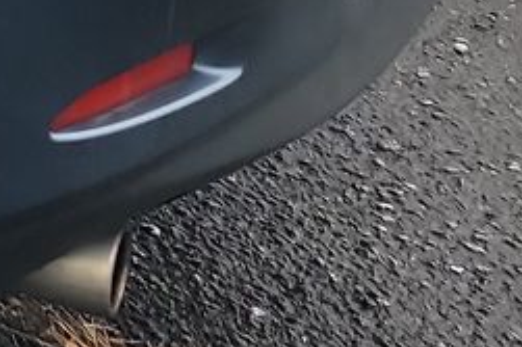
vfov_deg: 8.1
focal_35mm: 159
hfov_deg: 9.7
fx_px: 2304
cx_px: -1090
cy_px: -426
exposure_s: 1/119
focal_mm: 6.7
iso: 84
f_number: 1.8
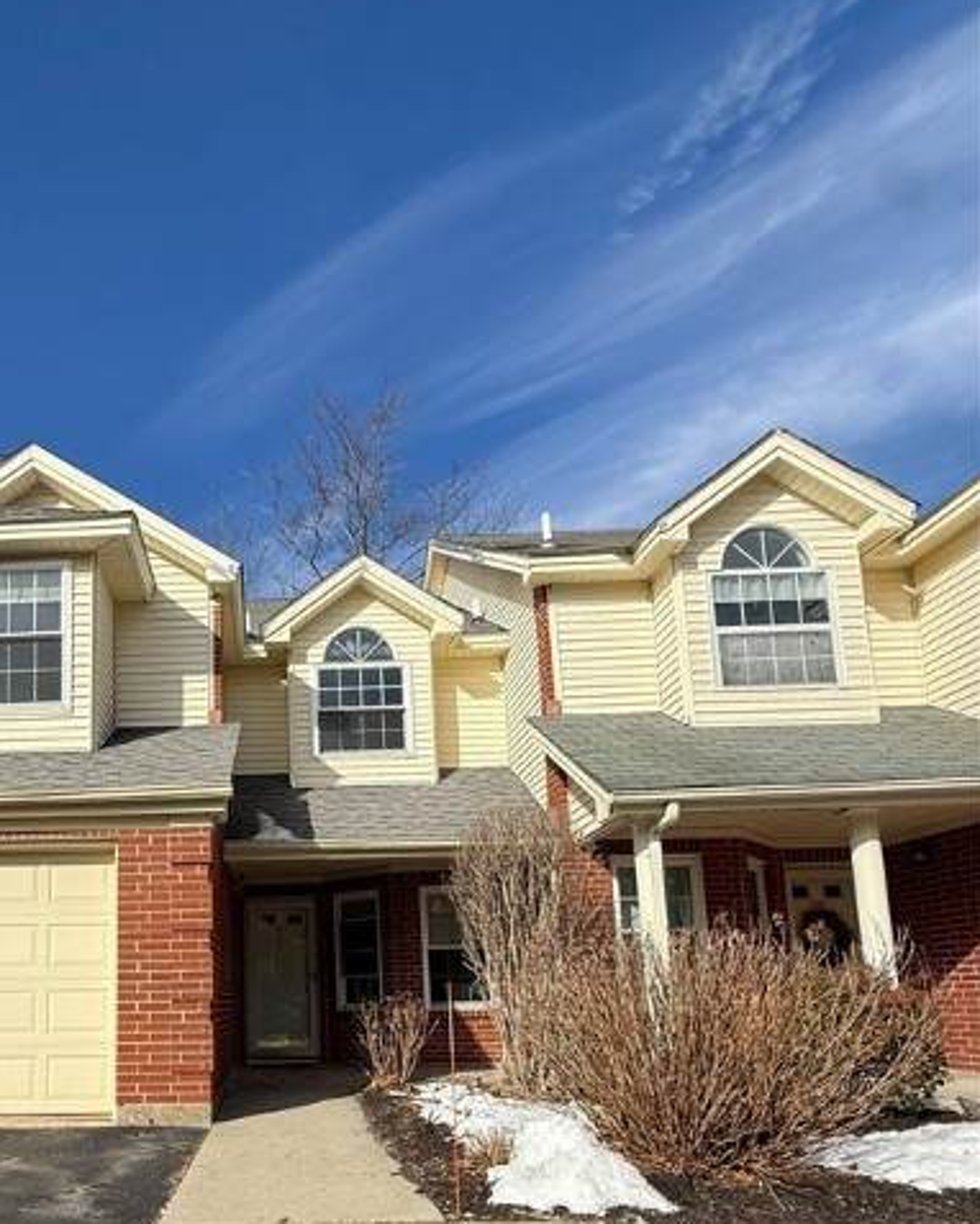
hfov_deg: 59.7
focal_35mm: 22
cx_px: 244
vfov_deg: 70.2
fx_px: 797
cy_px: 911
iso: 50
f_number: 2.2
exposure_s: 1/3891
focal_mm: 2.22
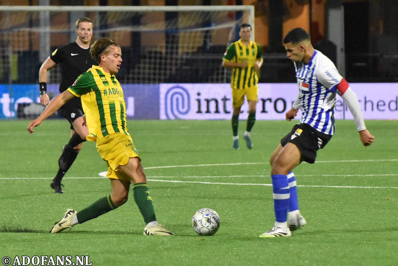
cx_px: 199
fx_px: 2819
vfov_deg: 5.4
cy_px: 133
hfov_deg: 8.1
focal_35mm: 255
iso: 6400
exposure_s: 1/1250
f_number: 3.5
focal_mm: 170
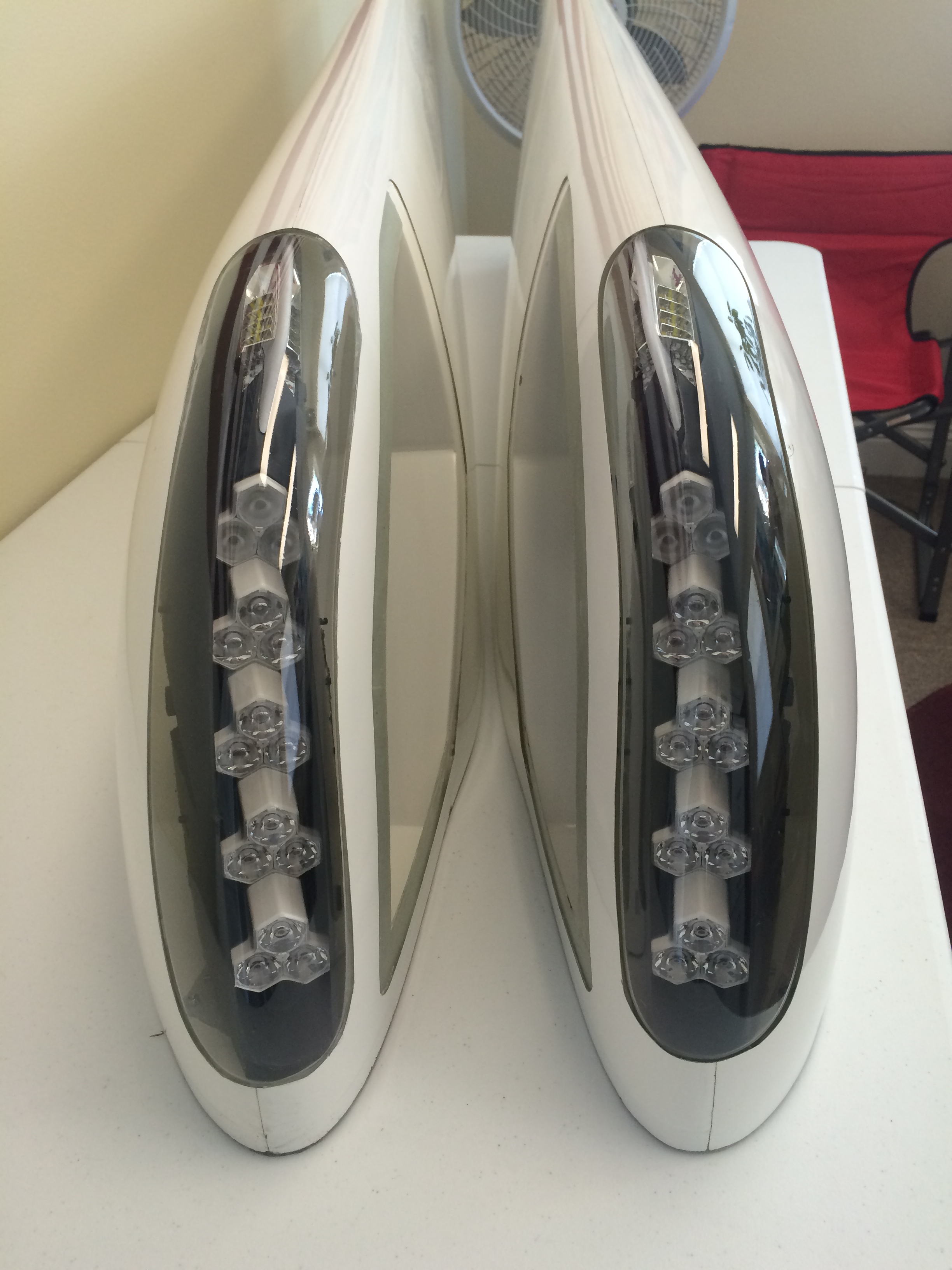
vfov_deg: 61.7
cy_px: 635
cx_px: 476
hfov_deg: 48.2
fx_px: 1063
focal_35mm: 29
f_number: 2.2
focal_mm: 4.15
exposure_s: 1/30
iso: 64
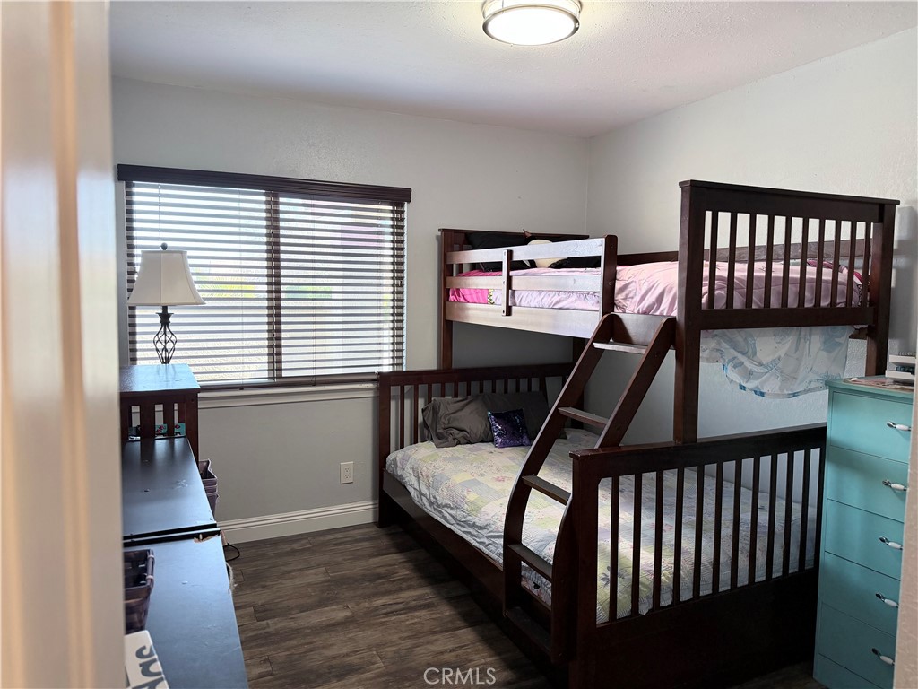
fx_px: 636
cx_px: 459
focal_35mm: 24
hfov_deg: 71.6
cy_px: 344
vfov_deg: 56.8
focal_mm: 6.76
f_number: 1.78
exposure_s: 1/129
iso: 200
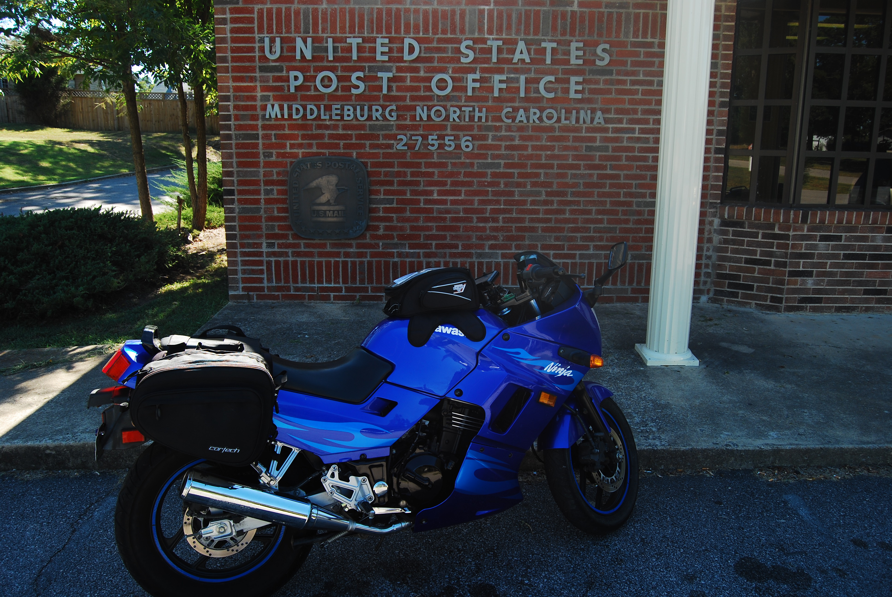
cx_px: 446
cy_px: 298
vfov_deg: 48.0
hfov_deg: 67.3
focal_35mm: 27
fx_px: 670
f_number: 5.6
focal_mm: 18
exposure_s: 1/125
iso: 100
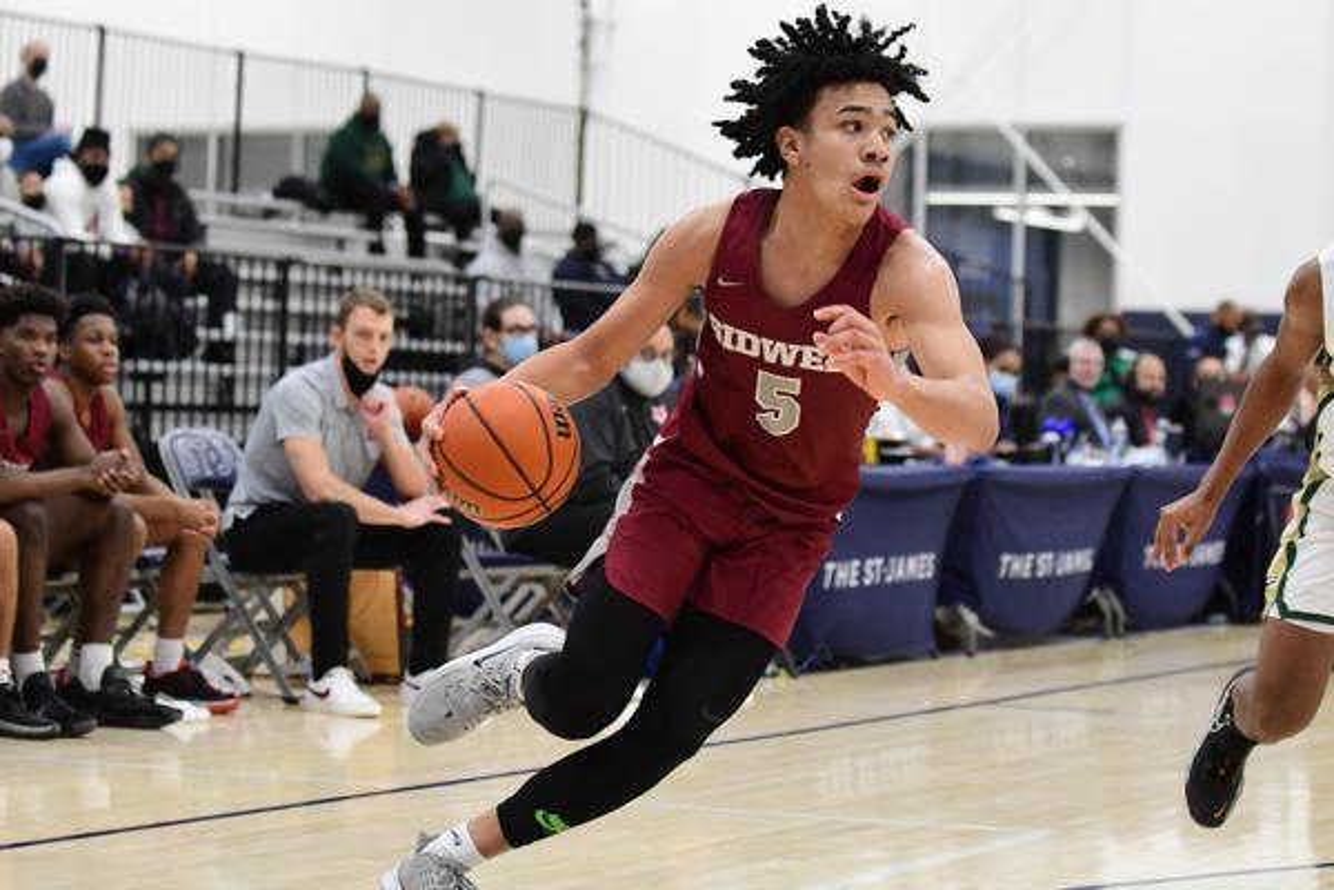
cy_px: 445
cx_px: 667
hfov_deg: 19.5
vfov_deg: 13.0
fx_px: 3891
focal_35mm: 105
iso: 4000
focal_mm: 70
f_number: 3.2
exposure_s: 1/1000
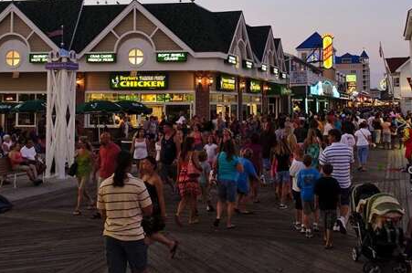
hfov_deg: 42.8
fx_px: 526
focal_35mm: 46
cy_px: 55
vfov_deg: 28.5
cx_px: 202
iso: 400
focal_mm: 18
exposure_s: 1/80
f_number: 4.5
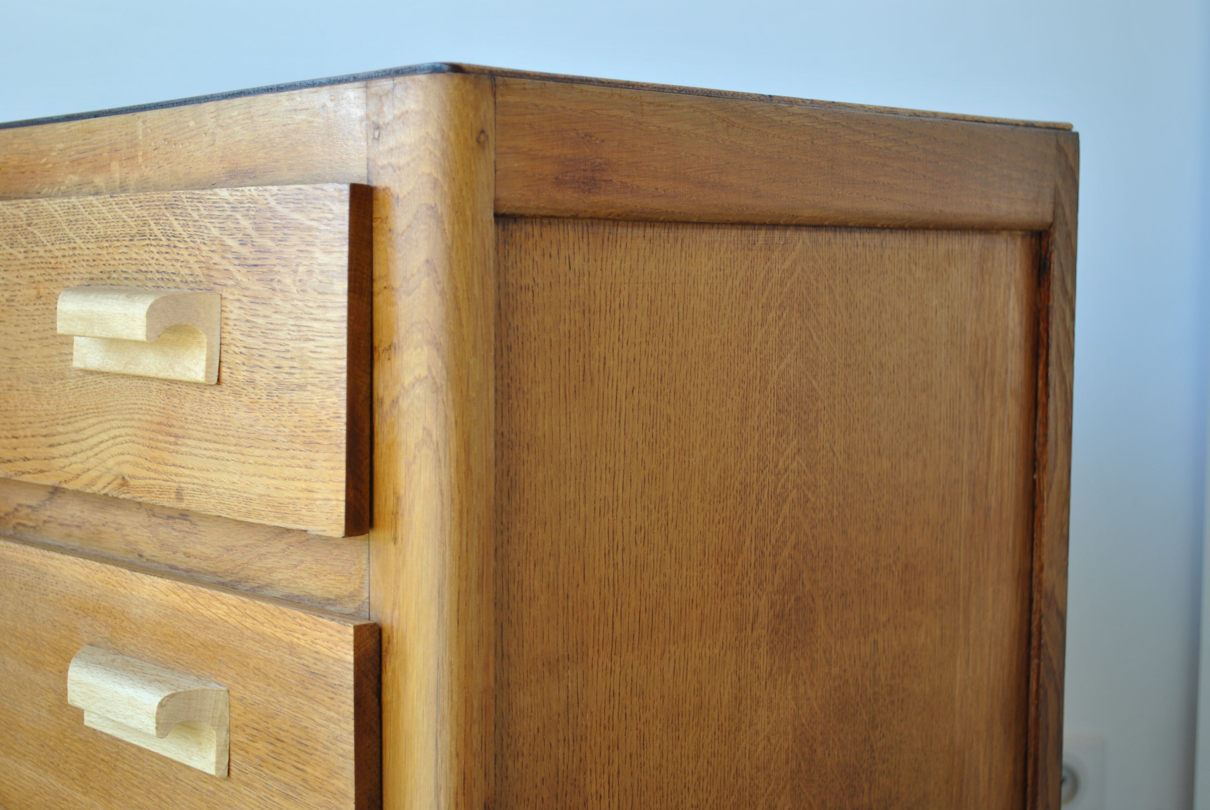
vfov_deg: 25.1
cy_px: 405
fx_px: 1817
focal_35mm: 54
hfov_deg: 36.8
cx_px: 605
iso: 100
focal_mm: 36
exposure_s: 1/25
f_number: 5
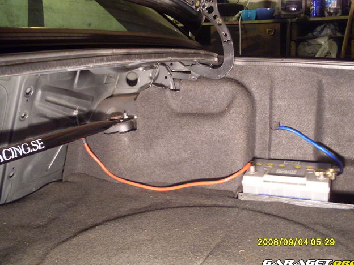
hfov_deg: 47.9
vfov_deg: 36.8
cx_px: 178
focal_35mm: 39
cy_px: 132
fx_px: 399
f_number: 2.8
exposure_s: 1/8
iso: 200
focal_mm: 6.3
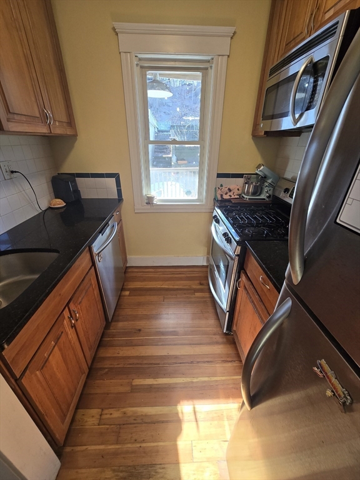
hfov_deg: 89.9
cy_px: 240
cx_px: 180
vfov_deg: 106.2
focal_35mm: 13
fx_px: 180
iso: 125
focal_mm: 2.2
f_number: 2.2
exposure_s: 1/60
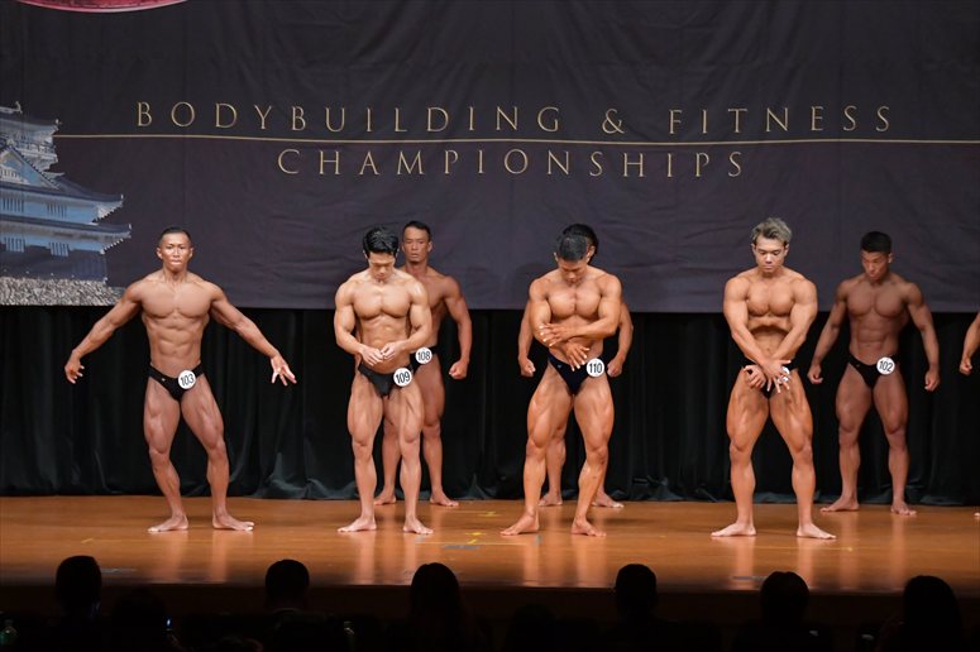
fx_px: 4272
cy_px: 326
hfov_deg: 13.1
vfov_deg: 8.7
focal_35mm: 157
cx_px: 490
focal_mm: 105
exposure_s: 1/400
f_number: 5.6
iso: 5000
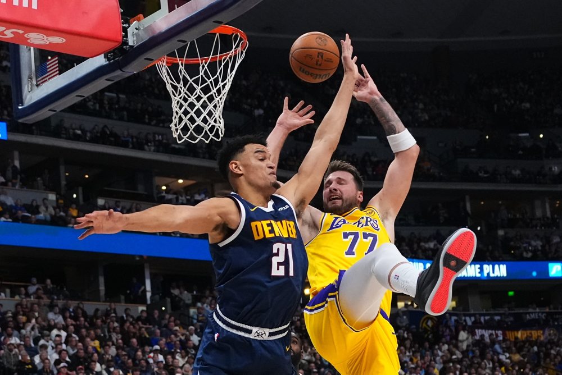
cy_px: 188
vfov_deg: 42.4
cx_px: 281
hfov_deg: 60.3
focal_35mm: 31
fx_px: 484
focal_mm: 31
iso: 4000
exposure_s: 1/2000
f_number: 2.8
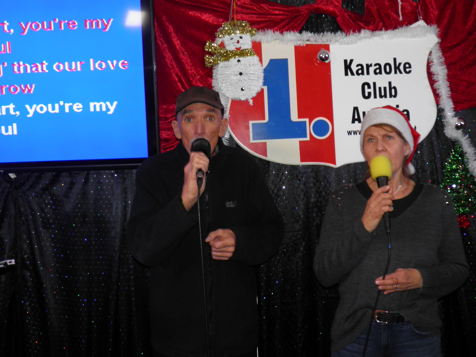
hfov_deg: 44.8
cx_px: 258
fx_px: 578
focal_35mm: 42
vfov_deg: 34.3
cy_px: 160
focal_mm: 4.9
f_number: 2.8
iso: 100
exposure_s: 1/30
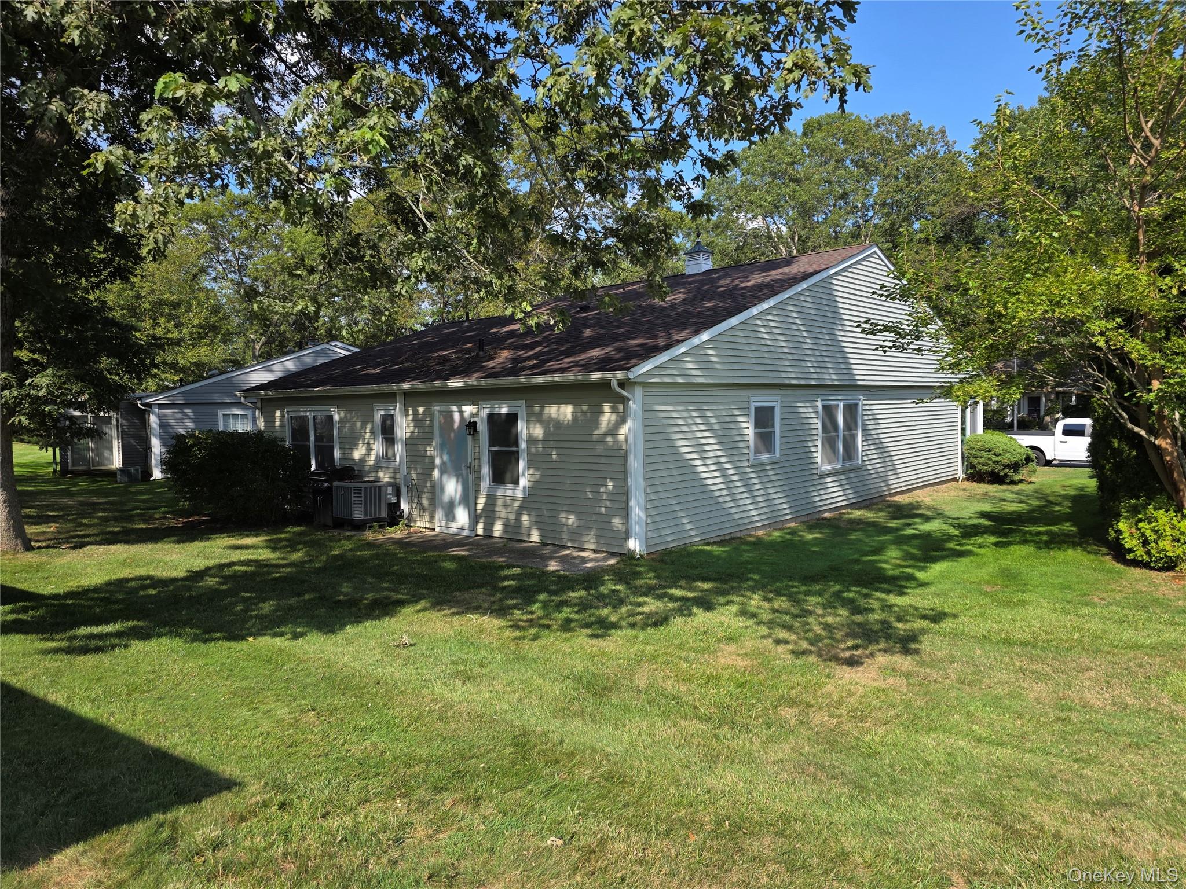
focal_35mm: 23
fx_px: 788
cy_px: 444
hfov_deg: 73.9
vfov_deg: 58.9
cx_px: 593
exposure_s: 1/3177
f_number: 1.7
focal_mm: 6.3
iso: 80
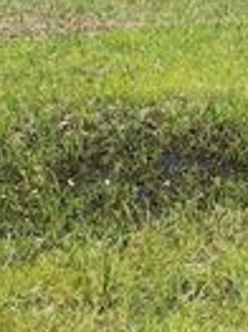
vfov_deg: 16.0
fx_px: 1119
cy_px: -100
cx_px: 448
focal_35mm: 117
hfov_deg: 11.7
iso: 12
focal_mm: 6.4
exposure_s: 1/904
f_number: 1.8
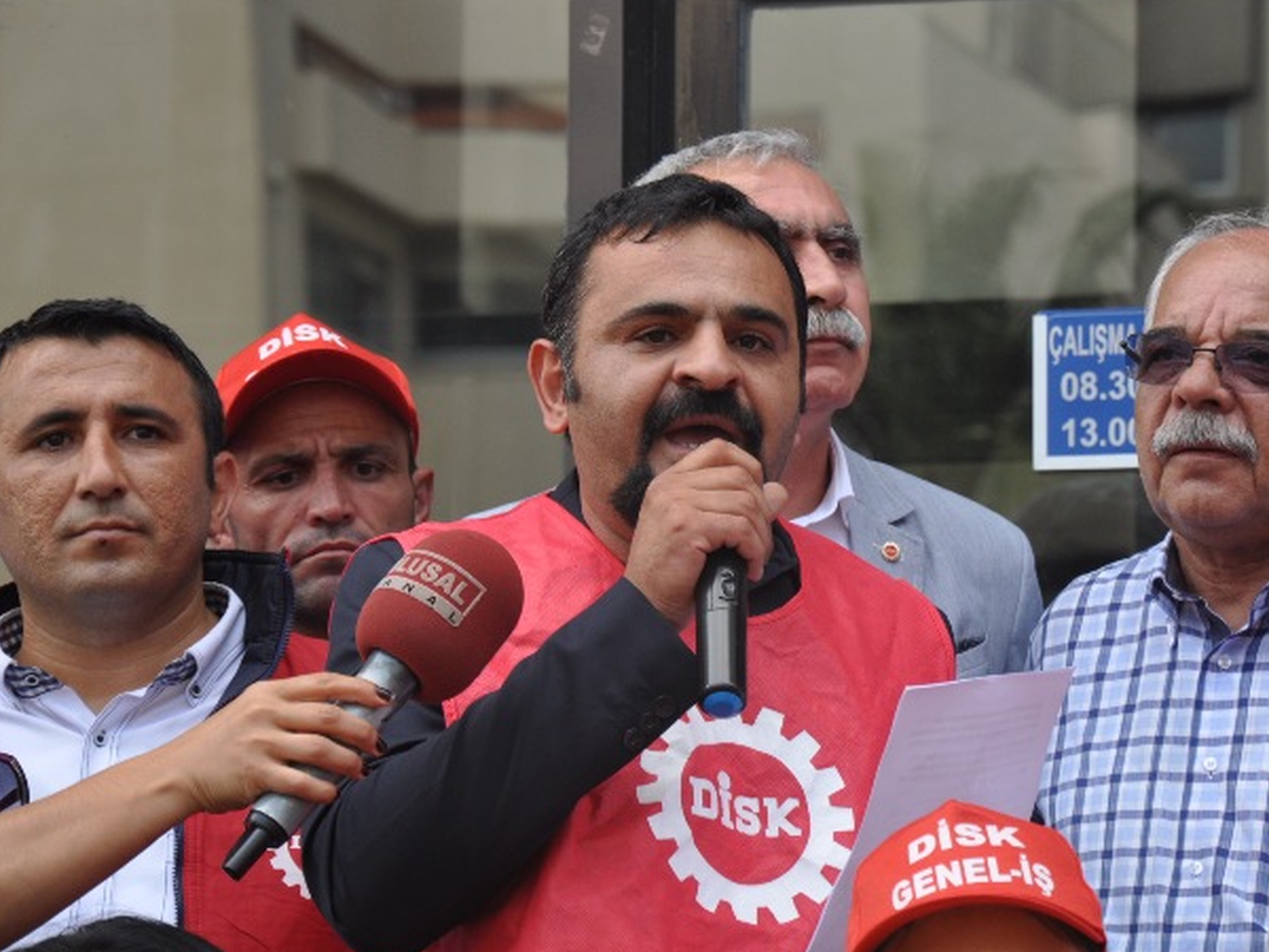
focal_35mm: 194
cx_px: 747
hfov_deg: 10.2
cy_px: 423
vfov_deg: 7.7
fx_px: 7098
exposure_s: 1/200
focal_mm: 105
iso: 400
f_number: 7.1
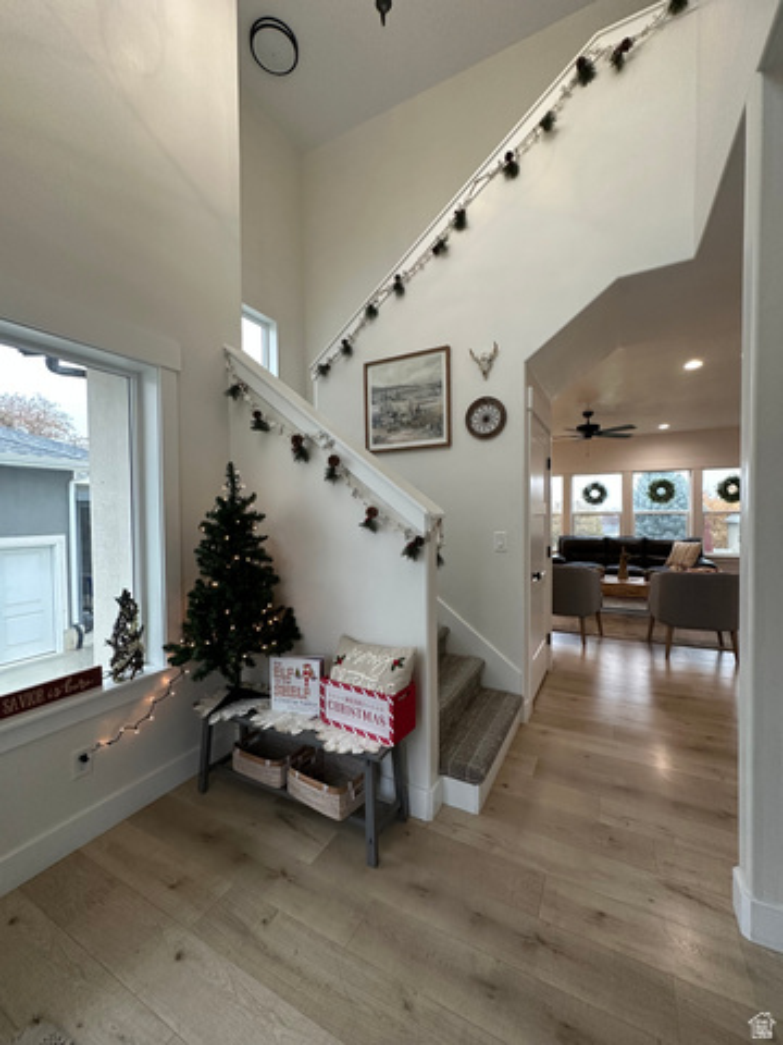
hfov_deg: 85.7
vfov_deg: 102.1
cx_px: 392
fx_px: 422
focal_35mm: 14
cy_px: 522
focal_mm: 2.22
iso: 250
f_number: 2.2
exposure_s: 1/120
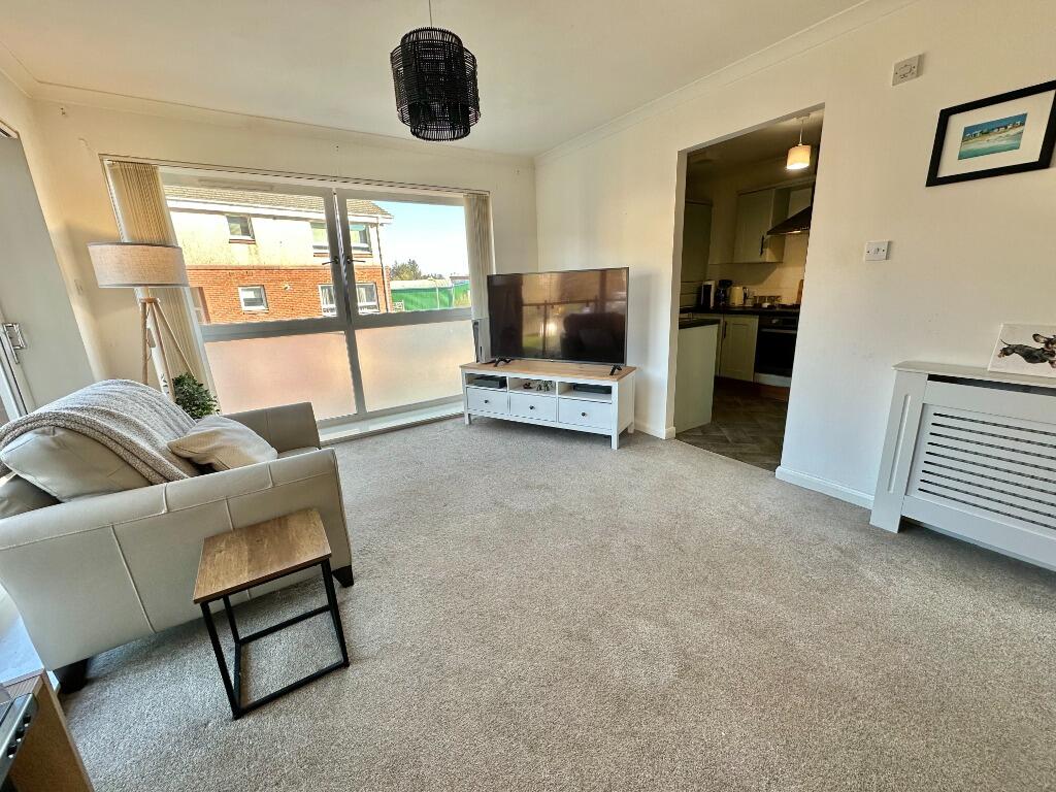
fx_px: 427
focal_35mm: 14
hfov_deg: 102.1
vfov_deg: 85.7
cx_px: 528
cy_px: 396
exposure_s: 1/100
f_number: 2.2
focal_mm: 2.22
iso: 40
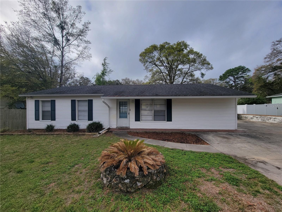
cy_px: 106
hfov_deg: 106.2
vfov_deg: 89.9
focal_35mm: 13
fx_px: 106
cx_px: 141
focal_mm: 2.2
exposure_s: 1/1936
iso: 50
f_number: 2.2
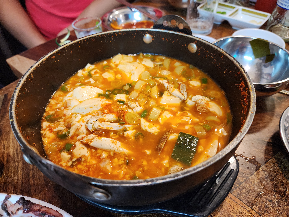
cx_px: 144
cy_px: 108
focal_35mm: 23
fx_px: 192
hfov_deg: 73.9
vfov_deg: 58.9
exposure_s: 1/120
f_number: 1.8
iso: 500
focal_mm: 6.4
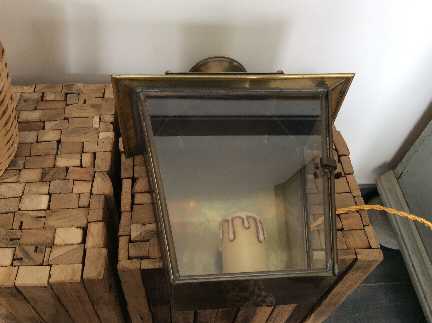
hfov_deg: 56.9
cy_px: 162
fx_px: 399
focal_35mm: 32
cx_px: 216
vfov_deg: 44.1
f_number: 2.4
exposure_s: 1/25
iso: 64
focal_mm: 3.3
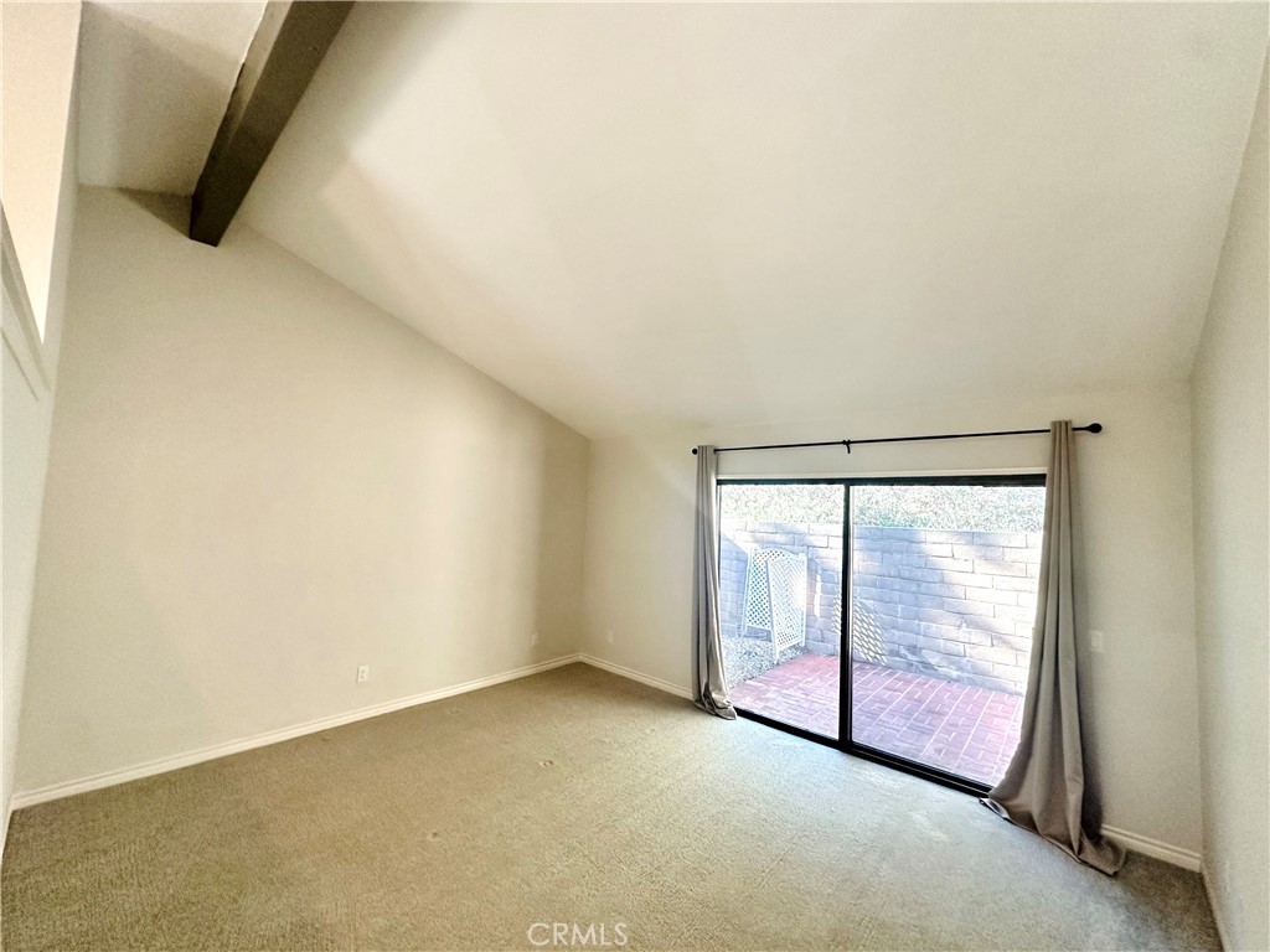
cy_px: 476
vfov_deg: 85.7
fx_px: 514
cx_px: 635
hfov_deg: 102.1
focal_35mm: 14
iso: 250
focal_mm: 2.22
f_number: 2.2
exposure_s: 1/120
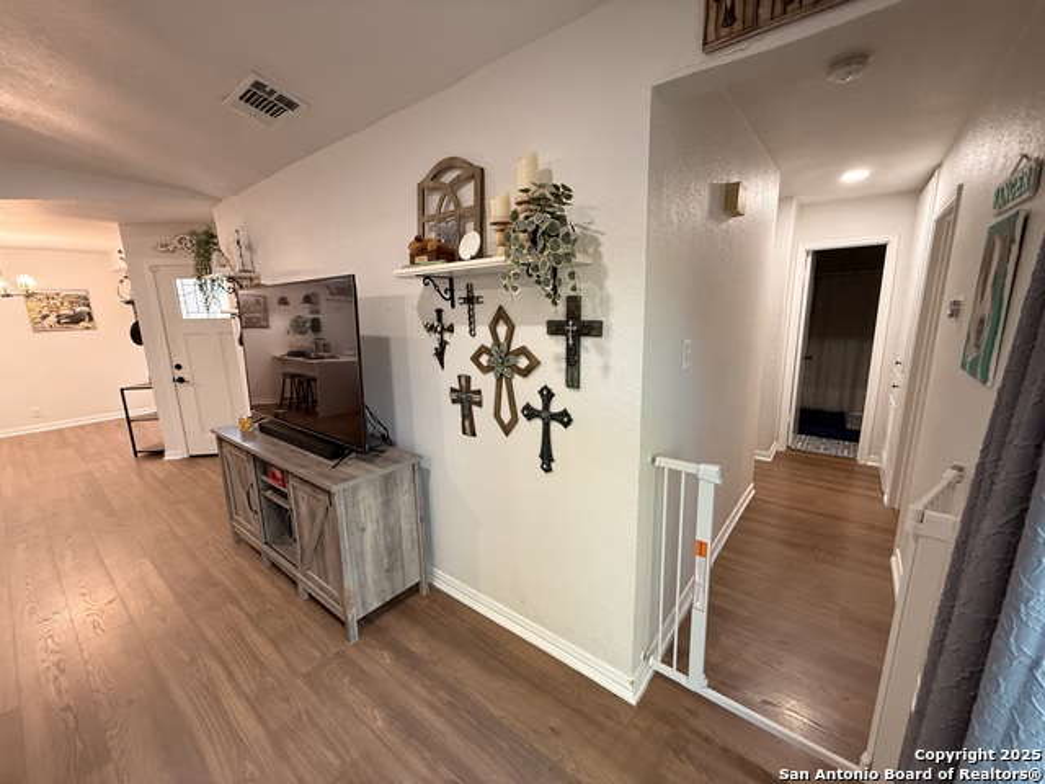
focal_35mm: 14
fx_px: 423
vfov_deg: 85.7
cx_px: 522
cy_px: 392
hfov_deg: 102.1
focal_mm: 2.22
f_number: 2.2
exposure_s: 1/60
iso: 250
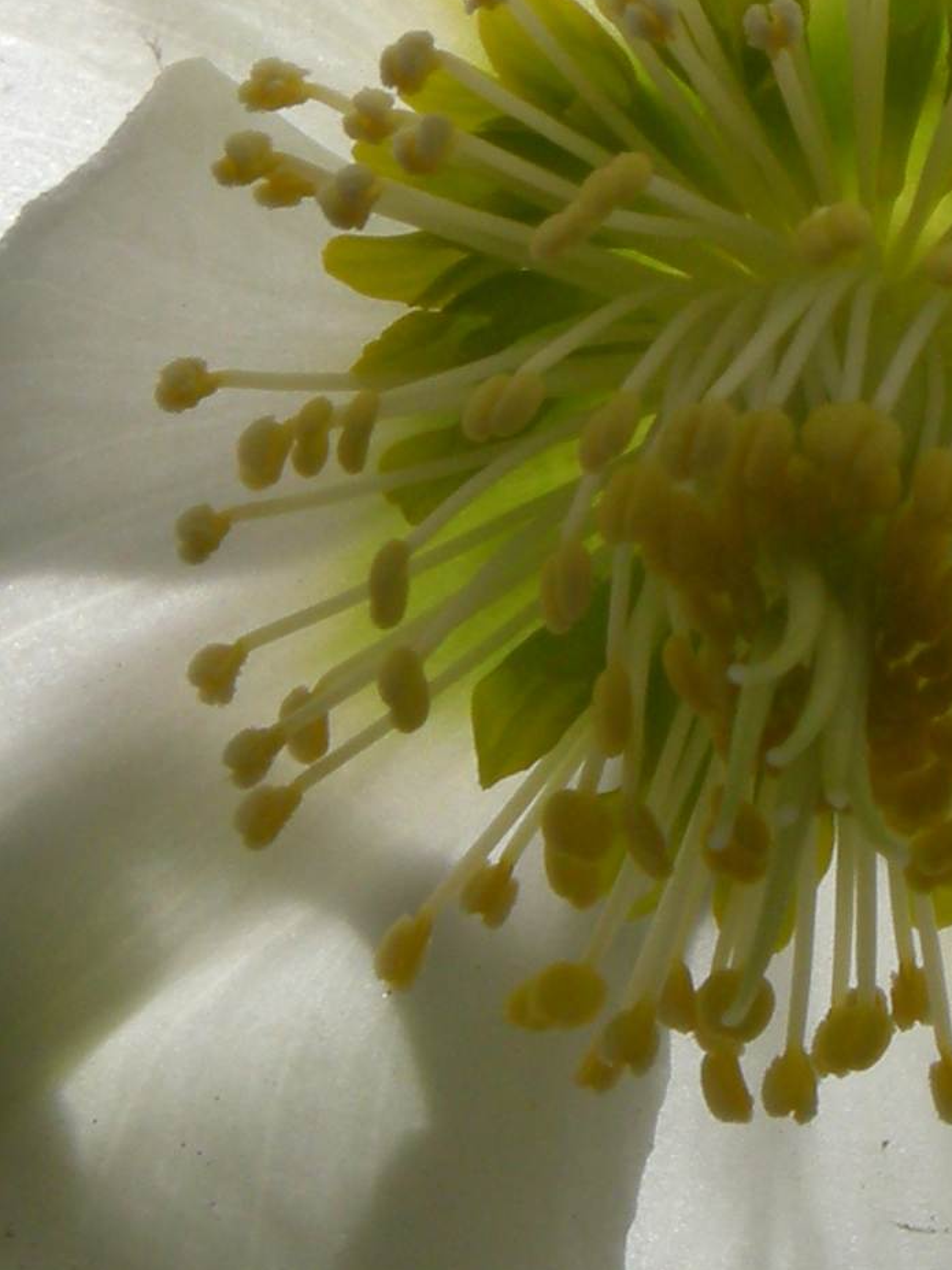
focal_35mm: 151
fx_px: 5538
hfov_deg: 9.8
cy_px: 322
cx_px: 804
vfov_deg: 13.0
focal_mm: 7.5
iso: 64
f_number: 6.8
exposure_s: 1/268
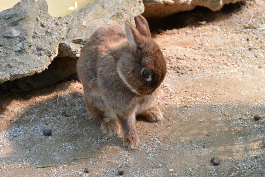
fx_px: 1030
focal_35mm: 140
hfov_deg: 14.7
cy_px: 91
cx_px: 136
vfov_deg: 9.8
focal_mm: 50
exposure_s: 1/40
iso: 200
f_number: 7.1
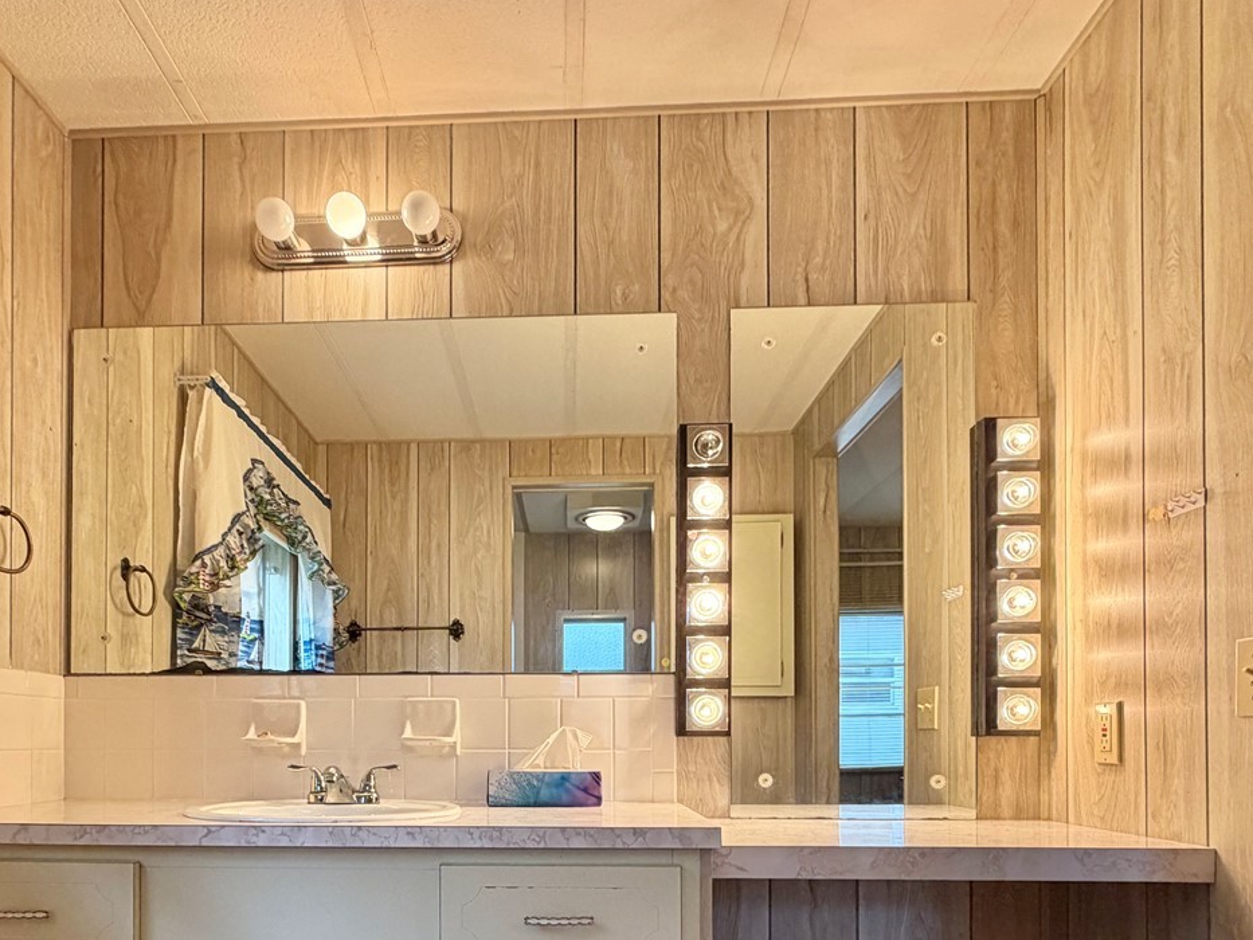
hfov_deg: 71.0
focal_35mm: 24
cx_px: 517
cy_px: 737
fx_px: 869
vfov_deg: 53.5
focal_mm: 2.22
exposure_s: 1/60
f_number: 2.2
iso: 160
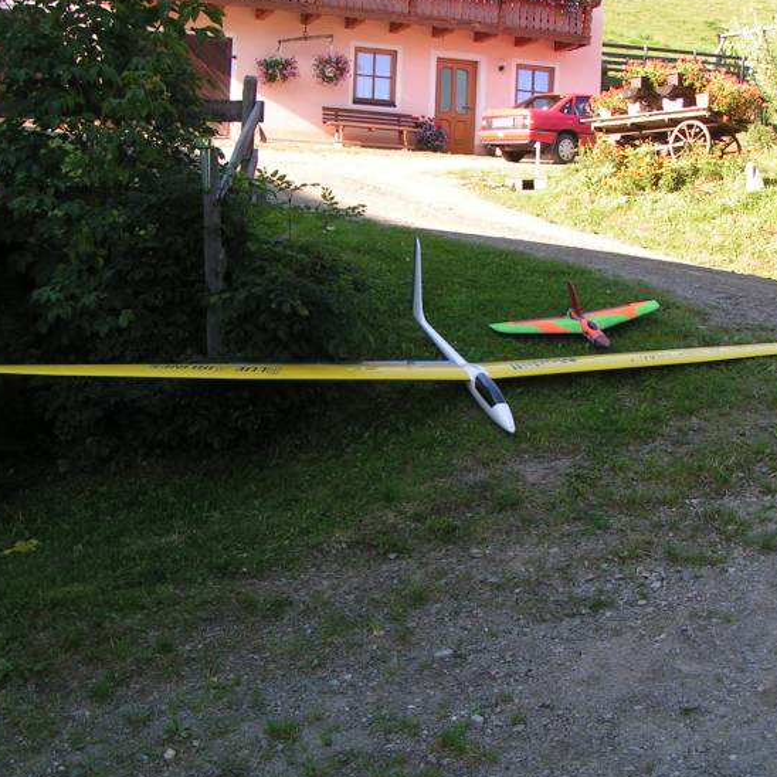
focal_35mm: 49
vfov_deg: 34.7
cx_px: 458
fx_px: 1244
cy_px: 370
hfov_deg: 34.6
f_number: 5.6
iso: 50
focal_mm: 5.8
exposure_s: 1/80
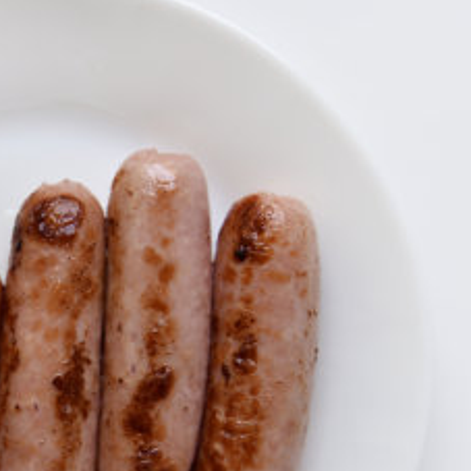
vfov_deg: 15.7
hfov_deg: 15.5
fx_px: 1693
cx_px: -21
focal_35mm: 110
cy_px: 368
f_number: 5.6
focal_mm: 48
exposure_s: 1/20
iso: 100
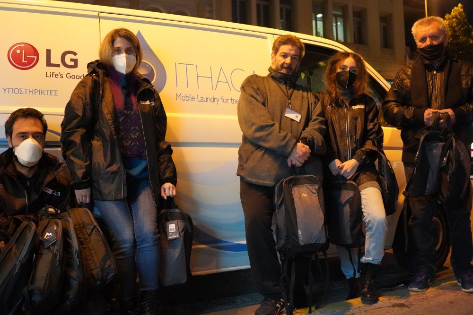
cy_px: 158
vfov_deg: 37.9
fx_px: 460
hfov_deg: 54.4
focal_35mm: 35
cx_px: 236
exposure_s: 1/160
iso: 12800
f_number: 4
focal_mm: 35
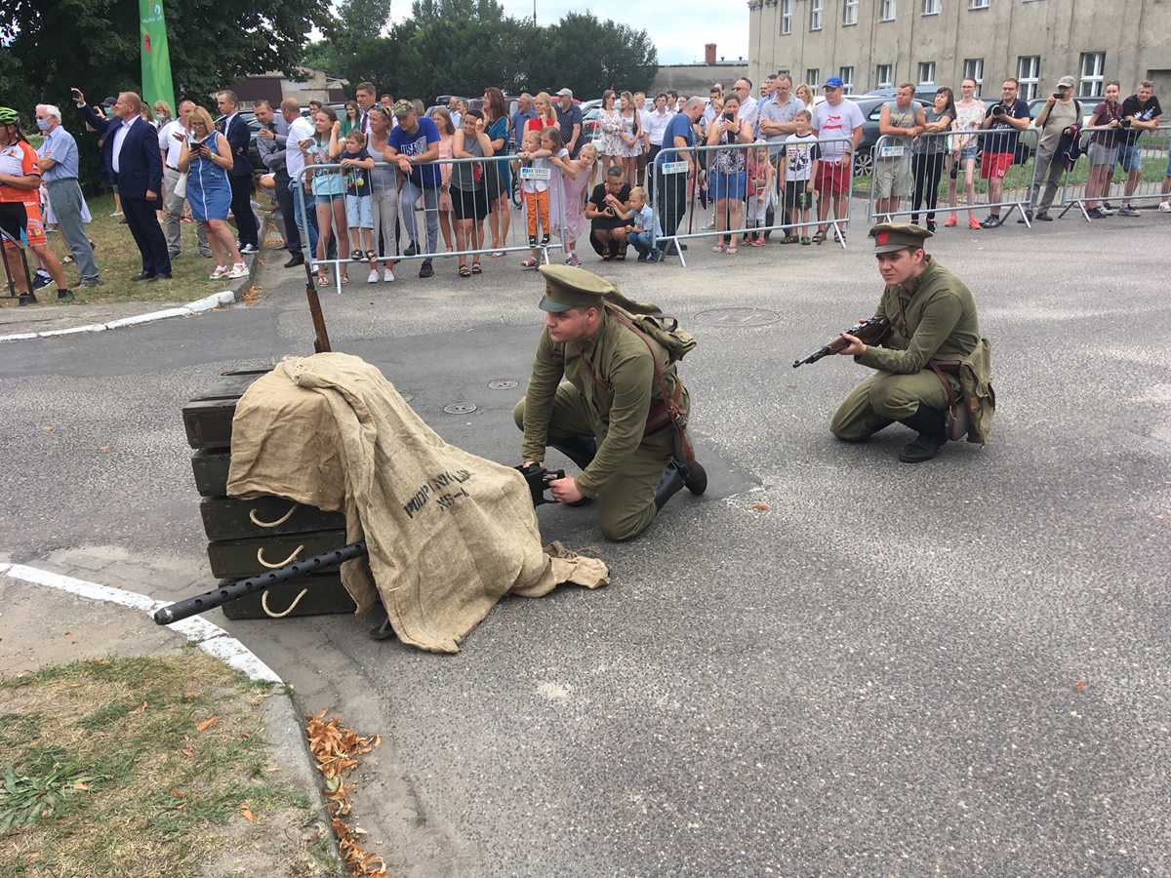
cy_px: 439
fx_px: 981
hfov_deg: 61.7
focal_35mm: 29
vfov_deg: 48.2
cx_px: 586
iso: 25
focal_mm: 4.15
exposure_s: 1/439
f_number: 2.2
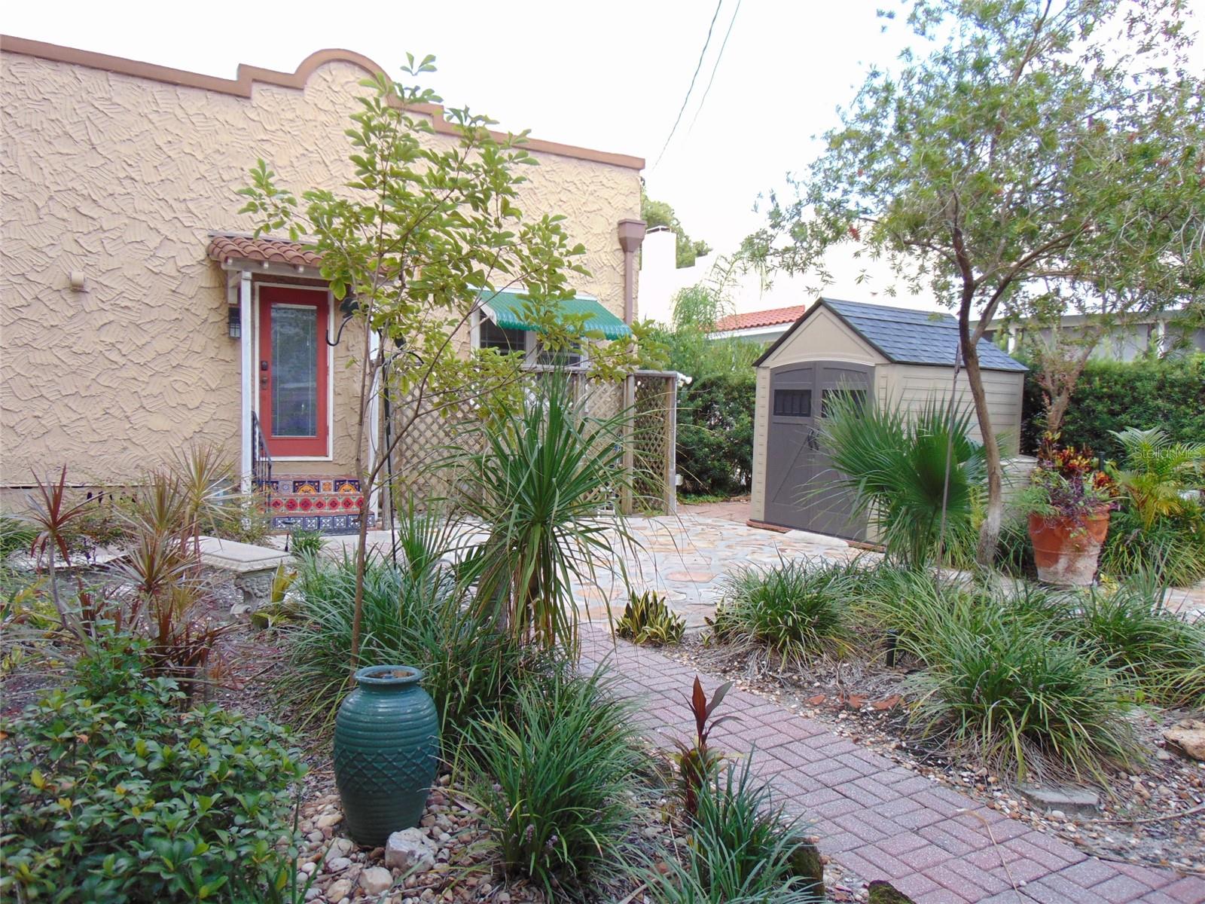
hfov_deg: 69.4
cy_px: 452
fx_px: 870
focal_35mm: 25
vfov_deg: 54.9
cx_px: 602
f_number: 3
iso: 80
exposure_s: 1/160
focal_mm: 4.5
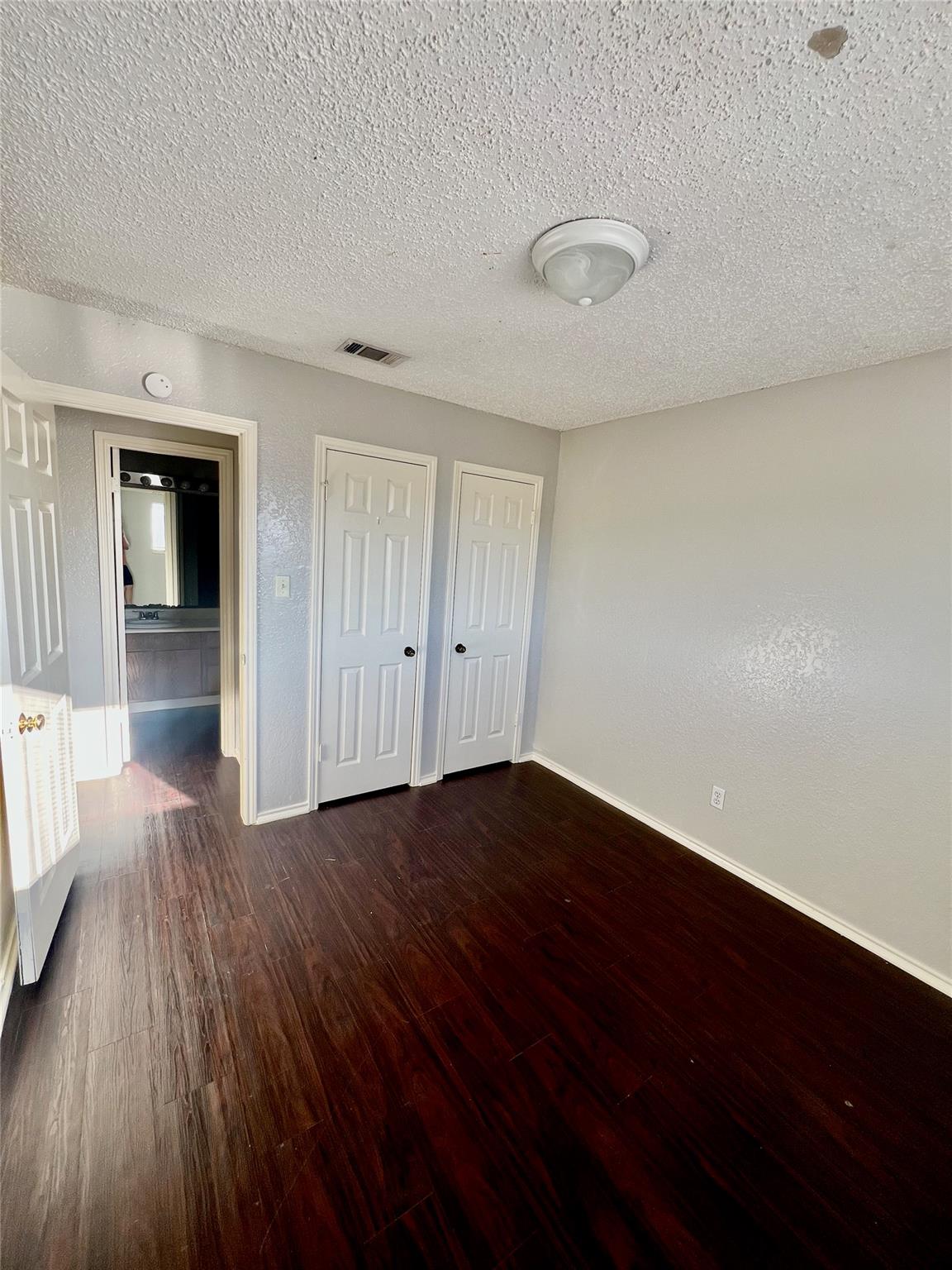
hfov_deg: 89.9
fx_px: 477
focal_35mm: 13
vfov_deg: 106.2
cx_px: 476
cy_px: 635
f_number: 1.8
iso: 40
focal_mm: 1.57
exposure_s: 1/99
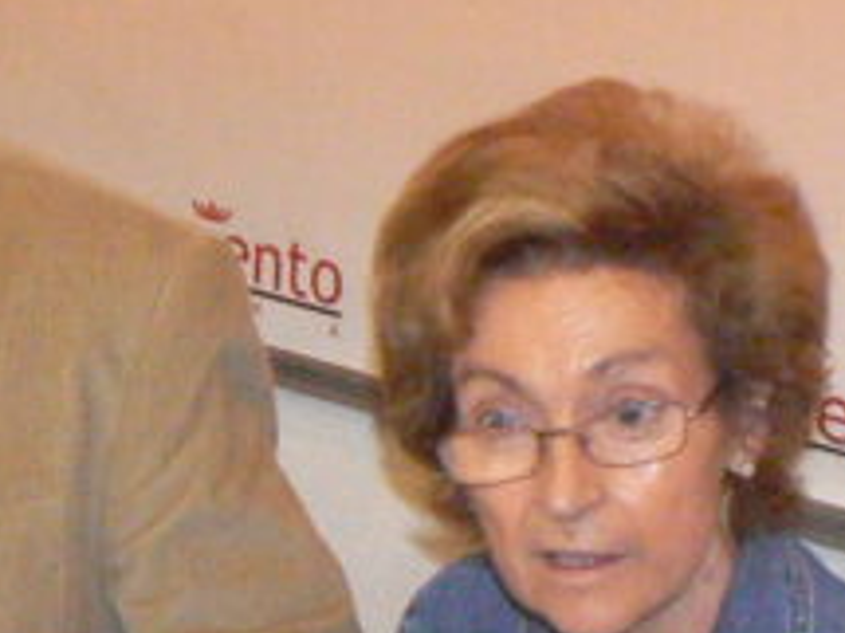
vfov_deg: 9.2
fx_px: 3928
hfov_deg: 12.1
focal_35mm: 161
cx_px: -35
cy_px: 401
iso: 400
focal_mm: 6
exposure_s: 1/30
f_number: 3.6
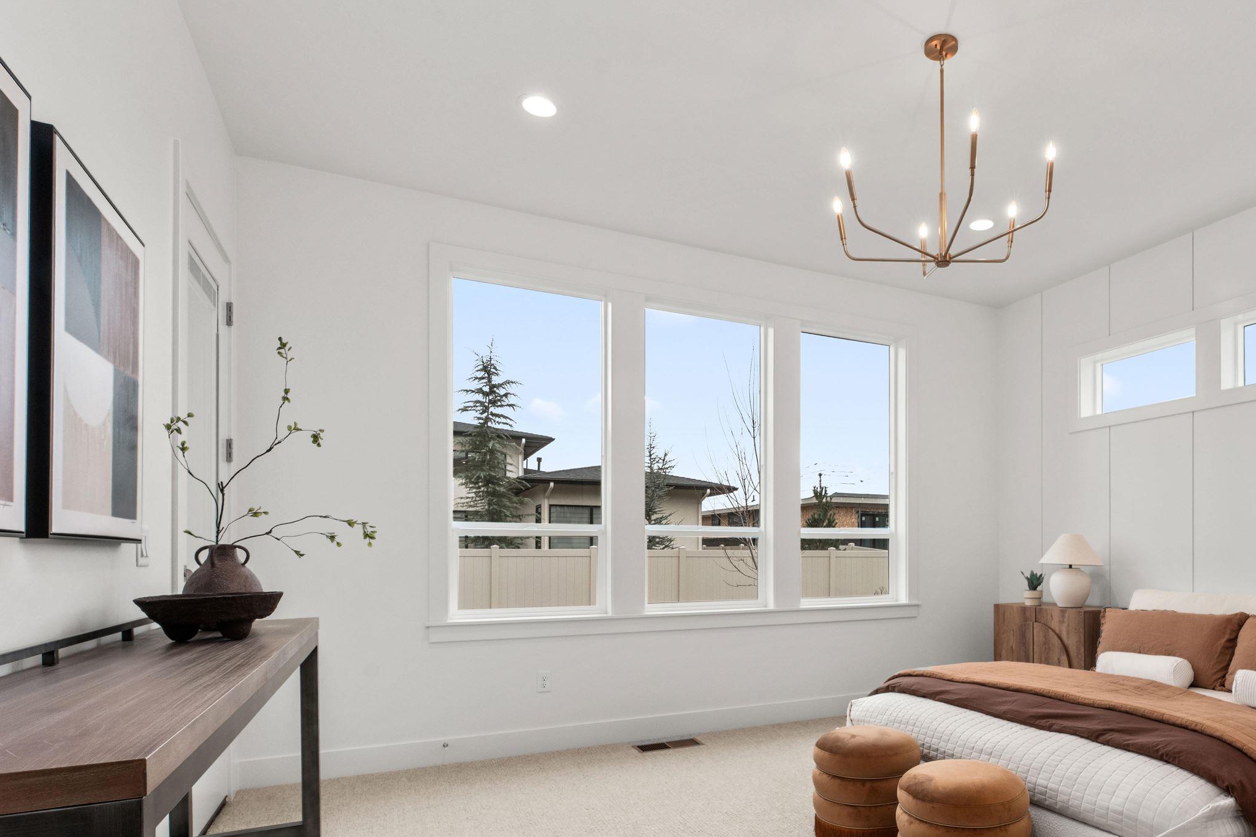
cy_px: 560
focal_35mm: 21
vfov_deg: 58.1
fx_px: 733
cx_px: 820
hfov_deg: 79.0
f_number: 13
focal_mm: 14
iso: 800
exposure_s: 1/25
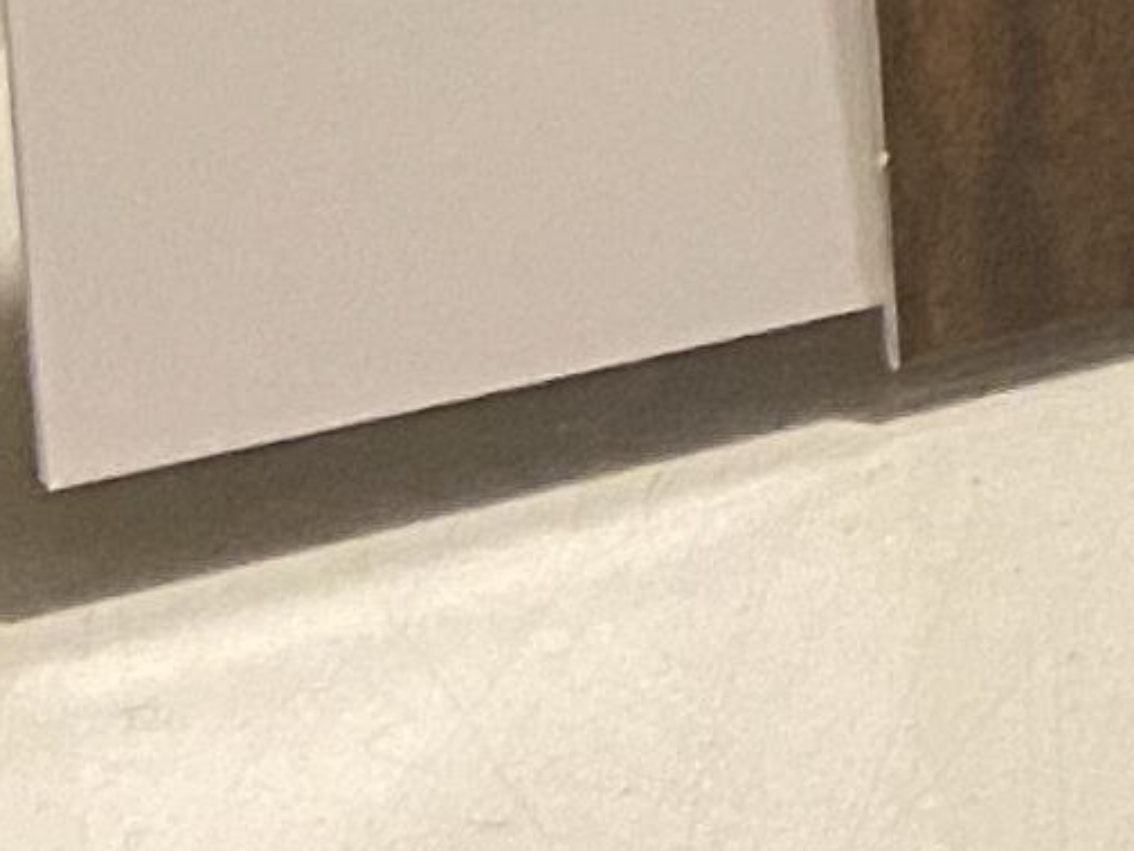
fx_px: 6814
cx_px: 3503
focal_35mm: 208
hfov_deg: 8.0
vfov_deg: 6.8
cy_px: -1175
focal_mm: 4.25
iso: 320
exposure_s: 1/60
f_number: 1.8
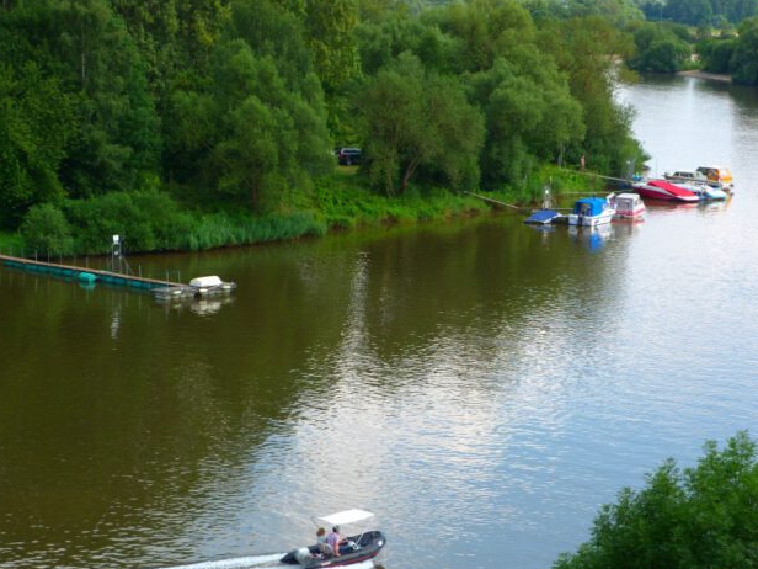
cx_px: 397
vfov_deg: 15.4
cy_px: 346
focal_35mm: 96
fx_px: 2102
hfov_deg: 20.4
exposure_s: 1/250
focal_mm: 13.8
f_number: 4
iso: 80
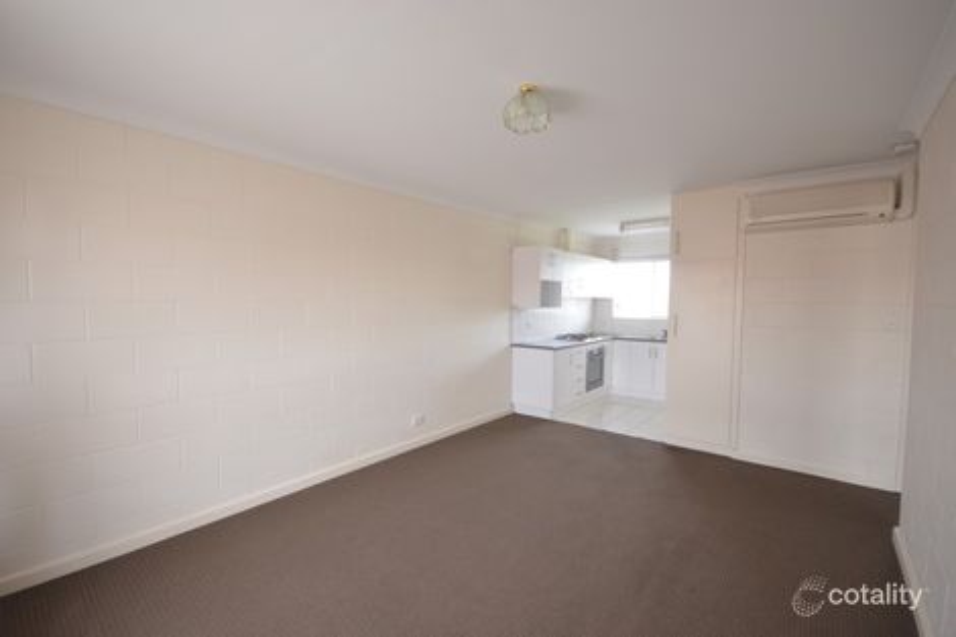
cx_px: 478
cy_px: 318
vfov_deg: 77.3
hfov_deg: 100.4
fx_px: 398
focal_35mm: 15
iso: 800
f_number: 4
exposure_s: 1/30
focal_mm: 10
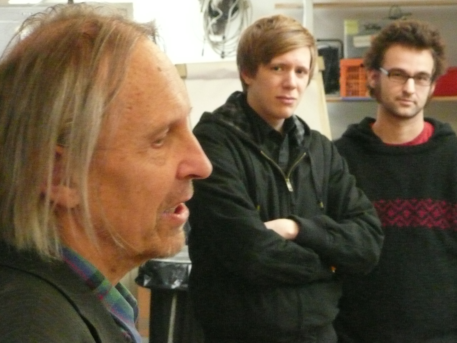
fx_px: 2231
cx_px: 228
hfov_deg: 11.7
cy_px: 172
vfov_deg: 8.8
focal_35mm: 169
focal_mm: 23.1
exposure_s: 1/13
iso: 1250
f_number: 4.8
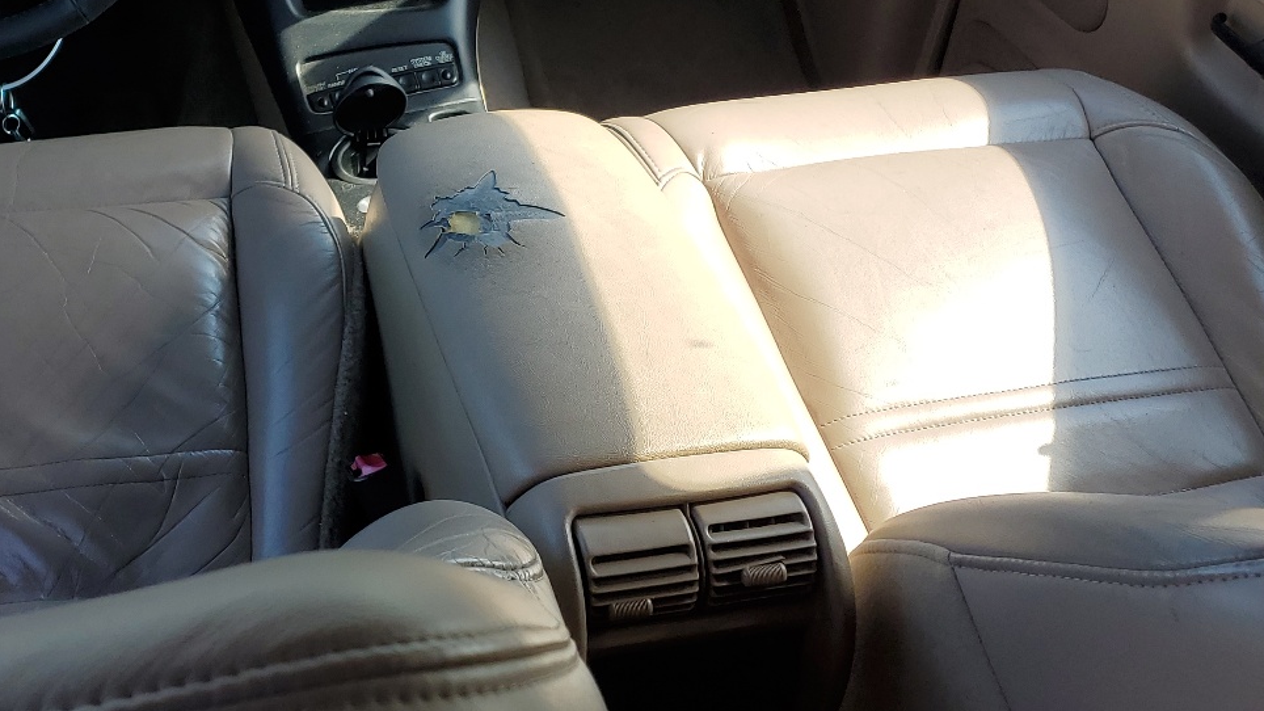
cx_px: 330
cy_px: 240
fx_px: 1575
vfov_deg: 25.3
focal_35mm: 47
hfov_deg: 42.5
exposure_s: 1/370
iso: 50
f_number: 1.5
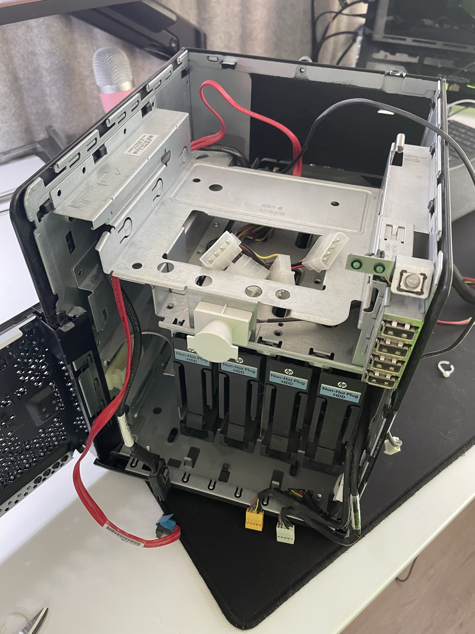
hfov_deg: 53.1
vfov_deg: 67.3
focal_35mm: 26
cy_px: 317
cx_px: 238
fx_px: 476
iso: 200
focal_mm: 4.2
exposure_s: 1/59
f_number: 1.6
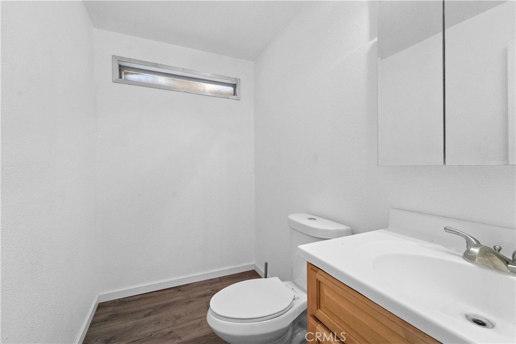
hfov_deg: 104.2
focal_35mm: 14
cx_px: 258
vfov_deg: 81.2
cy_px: 172
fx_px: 201
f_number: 9
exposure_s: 1/400
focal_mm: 14
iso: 6400
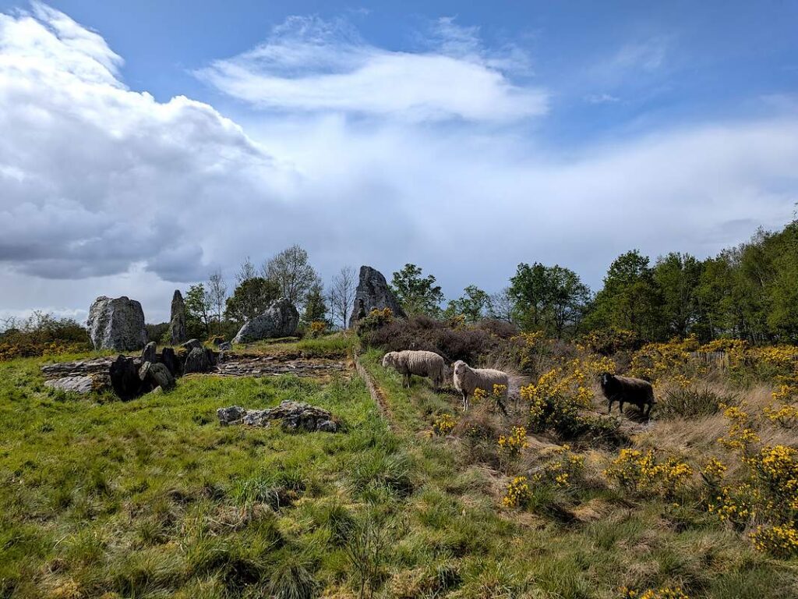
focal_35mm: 24
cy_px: 300
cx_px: 399
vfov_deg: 56.8
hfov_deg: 71.6
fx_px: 553
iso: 27
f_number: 1.7
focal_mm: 4.53
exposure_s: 1/3268
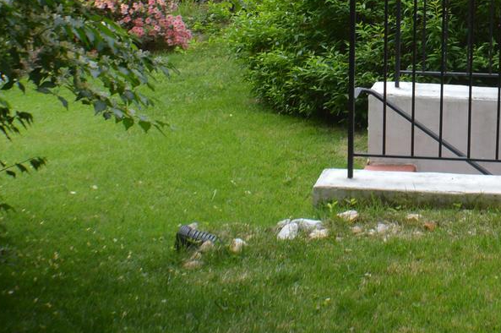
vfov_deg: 11.7
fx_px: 1585
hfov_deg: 17.8
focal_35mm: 114
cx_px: 398
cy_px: -72
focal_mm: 22
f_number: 5.6
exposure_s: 1/125
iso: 180
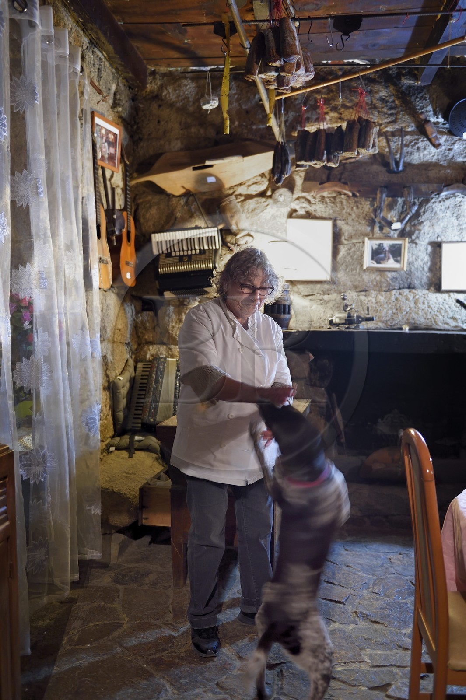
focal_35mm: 32
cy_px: 350
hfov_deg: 41.1
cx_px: 233
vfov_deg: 58.7
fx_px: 622
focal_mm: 32
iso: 1600
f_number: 3.2
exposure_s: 1/13
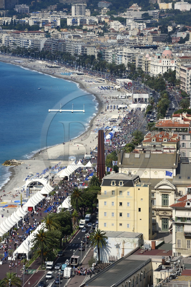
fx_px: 1593
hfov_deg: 6.9
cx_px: 96
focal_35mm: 200
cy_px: 144
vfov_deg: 10.3
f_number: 16
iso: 200
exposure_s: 1/250
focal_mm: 200
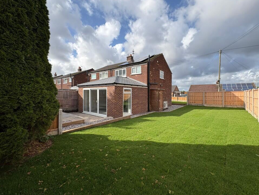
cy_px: 92
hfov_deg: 98.0
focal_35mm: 15
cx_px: 138
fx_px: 112
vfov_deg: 81.7
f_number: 2.2
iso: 50
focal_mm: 2.22
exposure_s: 1/1420
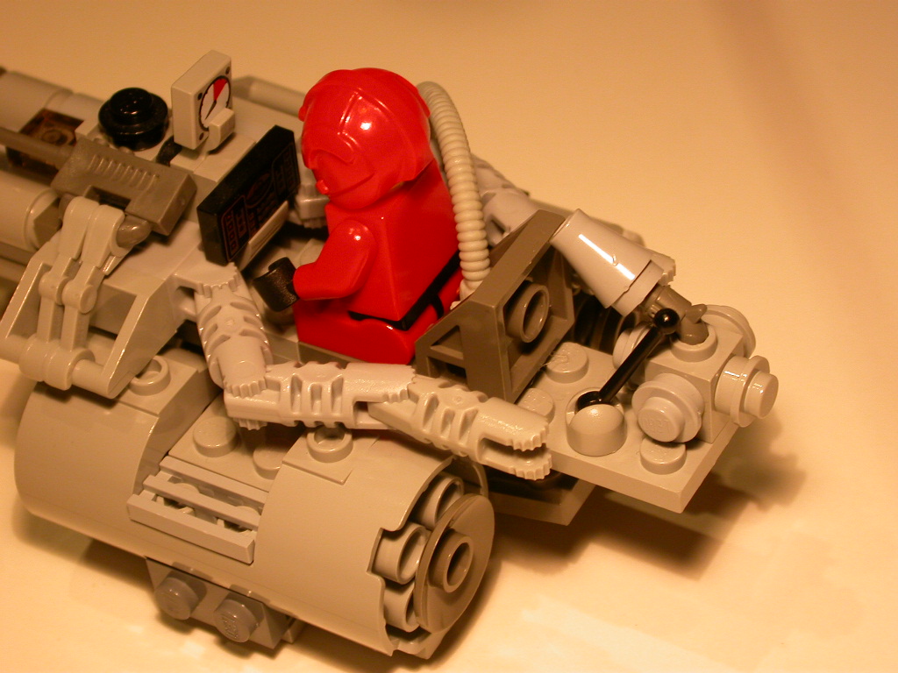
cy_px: 336
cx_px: 449
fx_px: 2776
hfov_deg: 18.4
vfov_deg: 13.8
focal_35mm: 107
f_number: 4.1
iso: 100
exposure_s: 1/71.4
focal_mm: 22.2
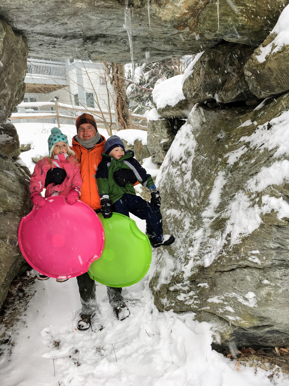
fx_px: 323
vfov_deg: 61.7
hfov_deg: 48.2
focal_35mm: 29
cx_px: 144
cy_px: 193
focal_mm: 4.15
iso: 25
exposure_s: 1/128
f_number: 2.2
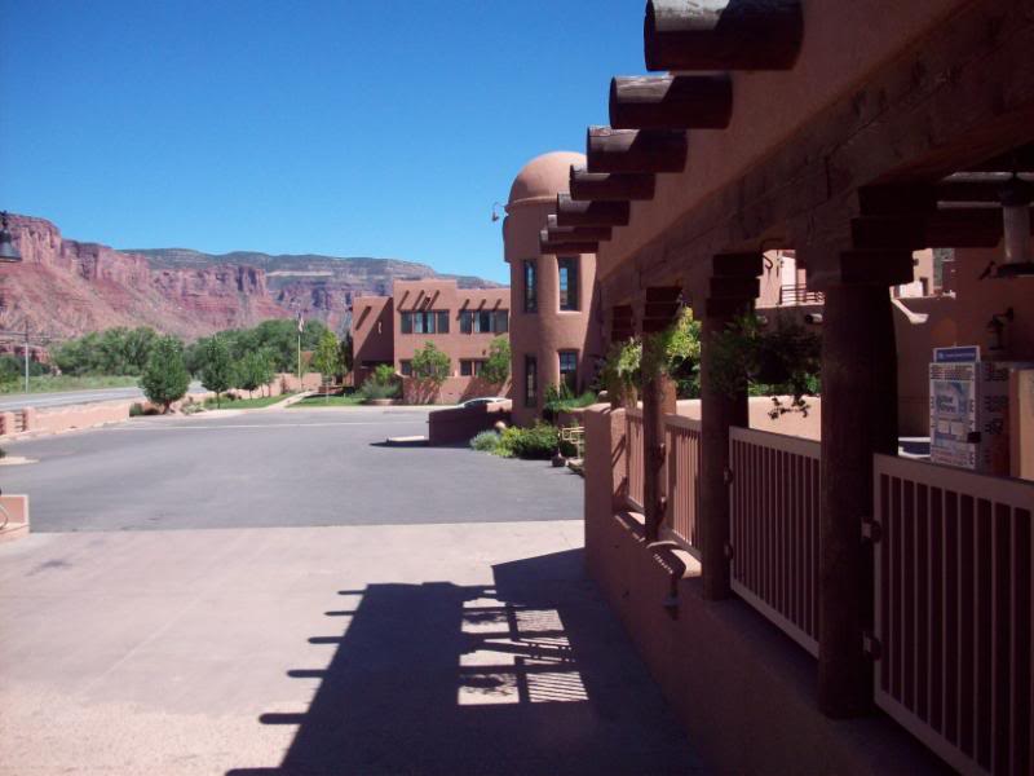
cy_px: 388
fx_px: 1105
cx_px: 517
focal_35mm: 37
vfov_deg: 38.7
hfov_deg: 50.1
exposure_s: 1/319
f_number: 5.6
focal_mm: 6.2
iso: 80
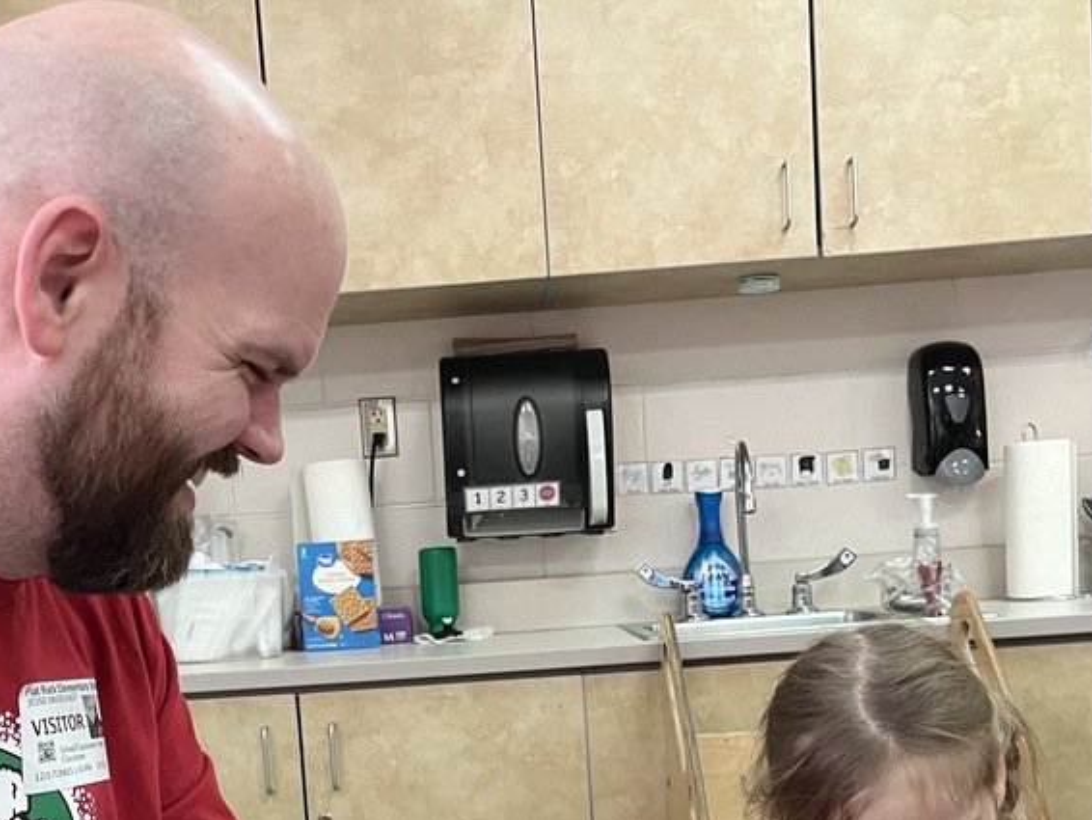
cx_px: 442
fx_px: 1483
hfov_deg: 40.3
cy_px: 739
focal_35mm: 47
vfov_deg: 29.6
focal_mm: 5.1
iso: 320
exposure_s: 1/60
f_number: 1.6
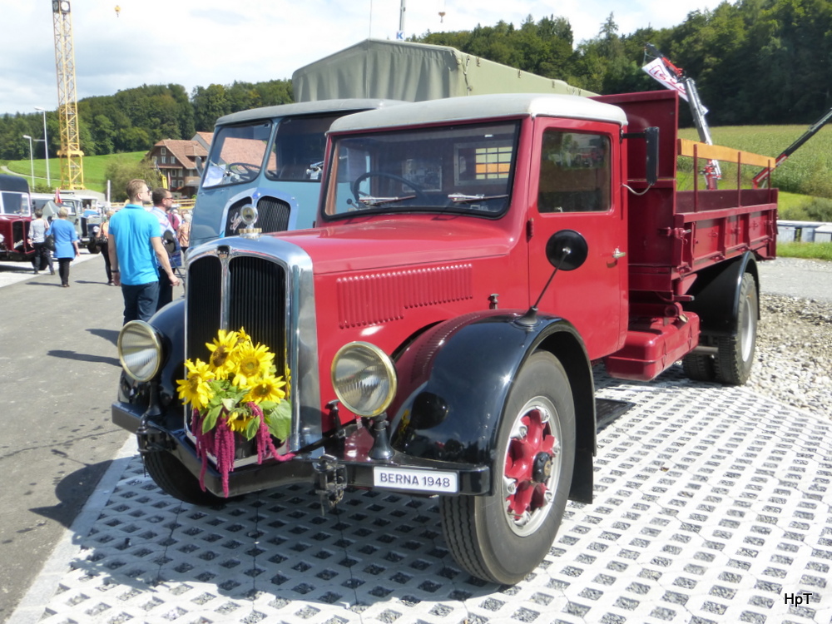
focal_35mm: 31
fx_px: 745
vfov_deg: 45.4
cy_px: 312
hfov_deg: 58.4
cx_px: 416
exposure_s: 1/500
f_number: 4
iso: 160
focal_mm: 5.4
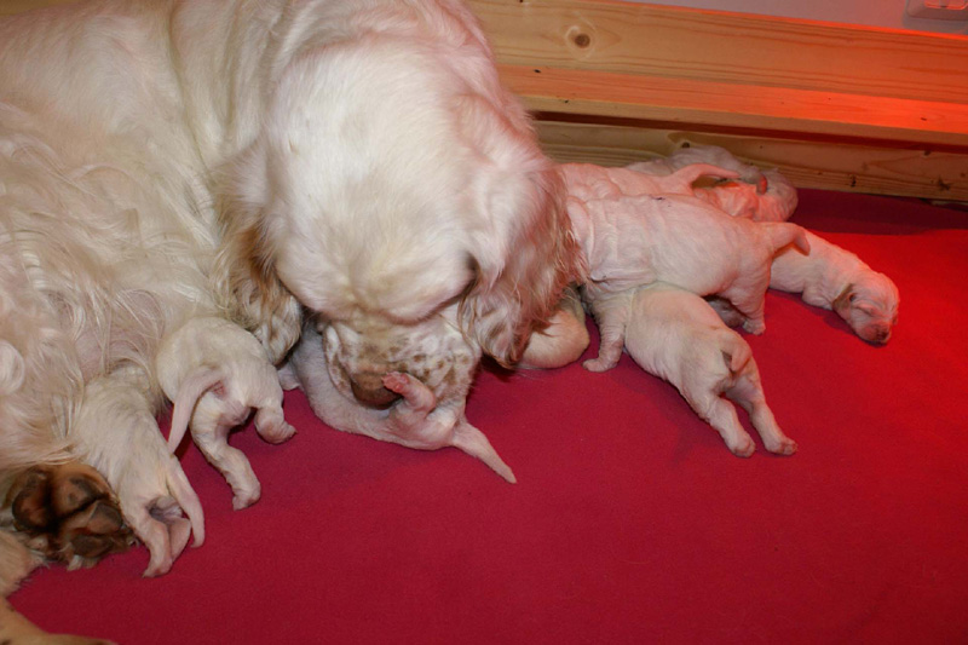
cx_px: 484
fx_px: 1210
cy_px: 322
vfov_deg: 29.9
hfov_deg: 43.6
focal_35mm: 45
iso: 400
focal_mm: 30
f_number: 5.6
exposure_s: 1/60
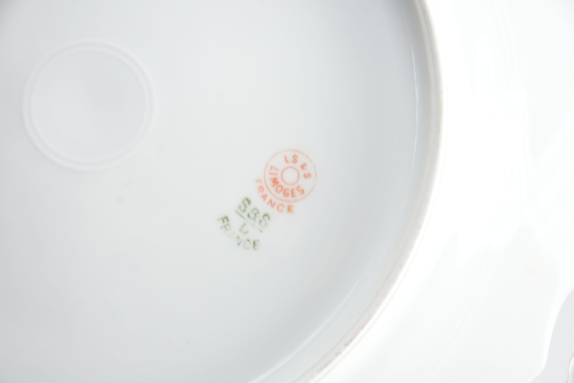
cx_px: 287
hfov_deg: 16.1
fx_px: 2033
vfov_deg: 10.8
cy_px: 192
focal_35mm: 128
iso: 100
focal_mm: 85
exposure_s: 1/100
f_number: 8
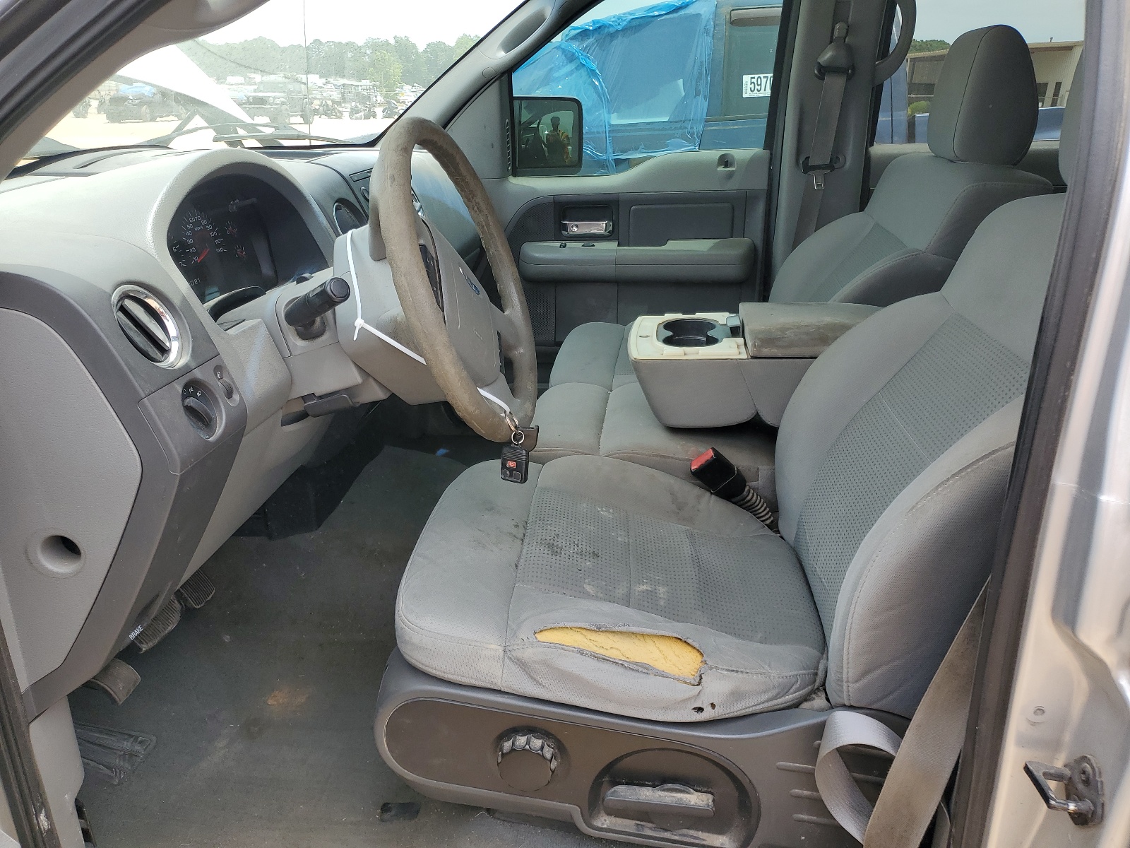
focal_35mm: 26
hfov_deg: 67.3
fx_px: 849
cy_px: 424
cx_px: 565
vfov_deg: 53.1
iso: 50
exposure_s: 1/769
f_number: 1.5
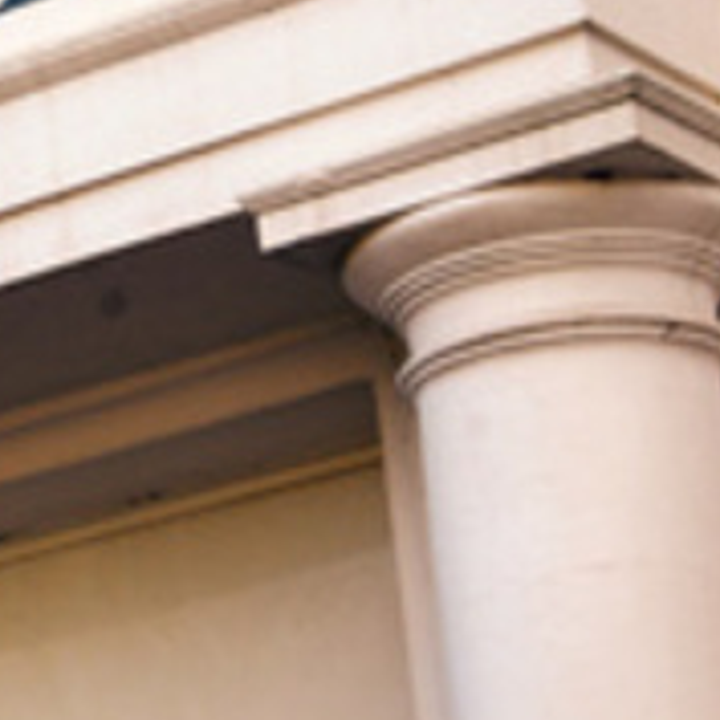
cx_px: -321
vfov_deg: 8.4
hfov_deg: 8.3
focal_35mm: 208
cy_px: -8
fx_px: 4884
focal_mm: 45
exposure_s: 1/90
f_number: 13
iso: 200
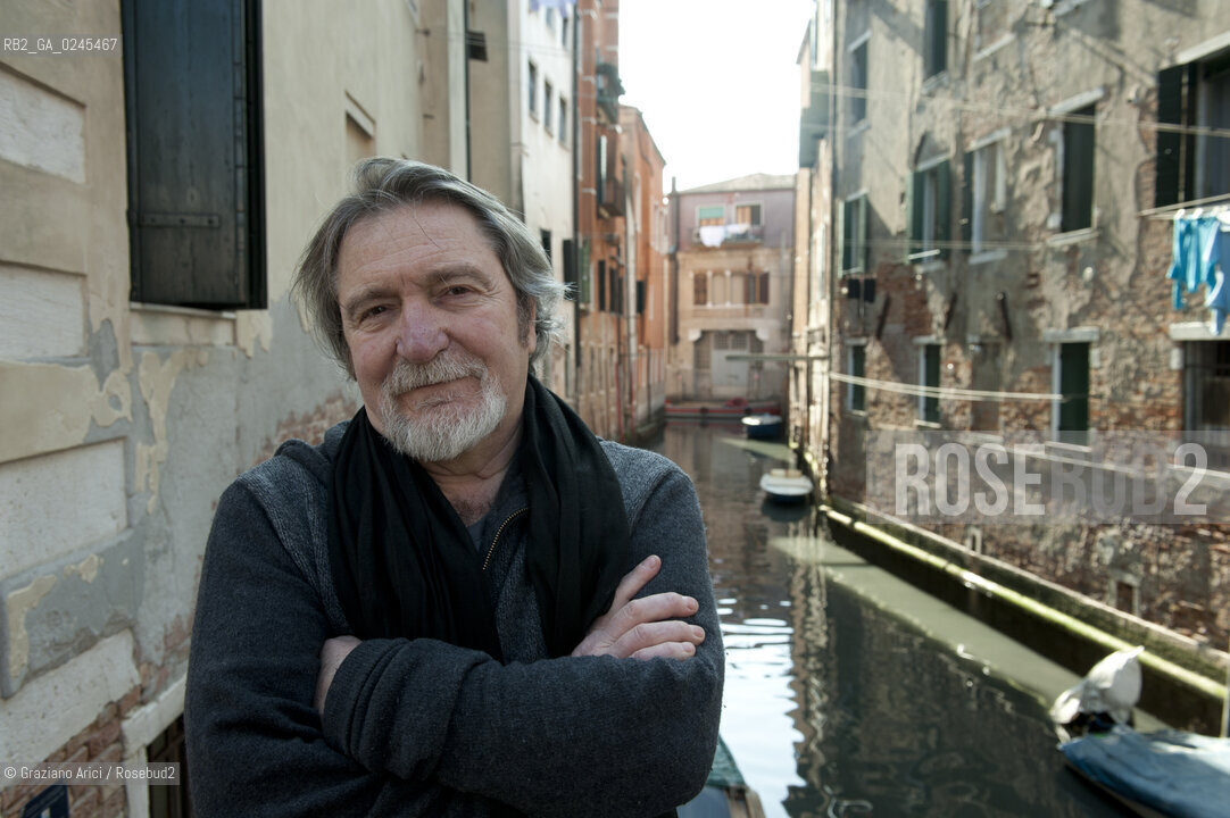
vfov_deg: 42.3
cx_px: 615
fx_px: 1058
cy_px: 409
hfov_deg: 60.3
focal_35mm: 31
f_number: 7.1
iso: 200
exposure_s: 1/200
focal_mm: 31
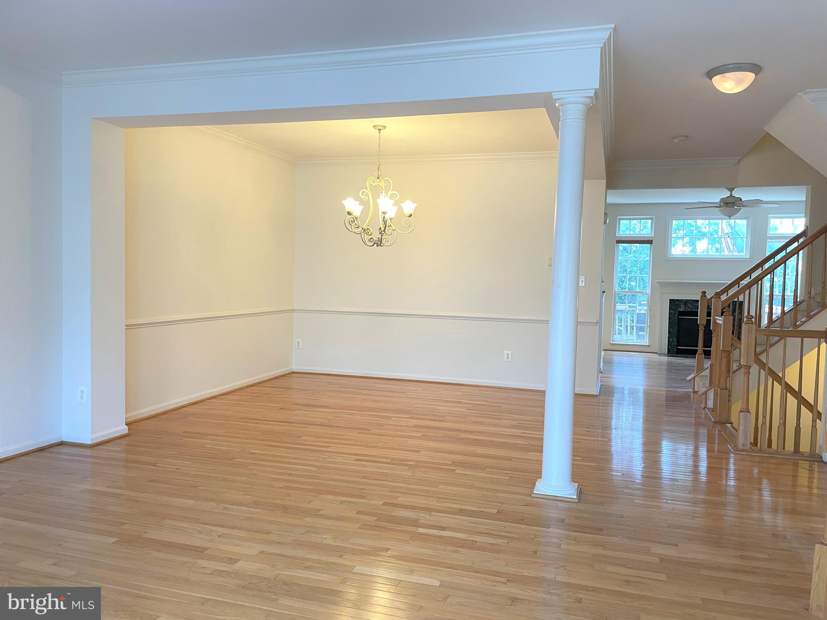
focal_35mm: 26
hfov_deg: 67.3
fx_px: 621
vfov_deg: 53.1
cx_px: 414
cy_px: 310
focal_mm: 4.2
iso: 80
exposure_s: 1/60
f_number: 1.6
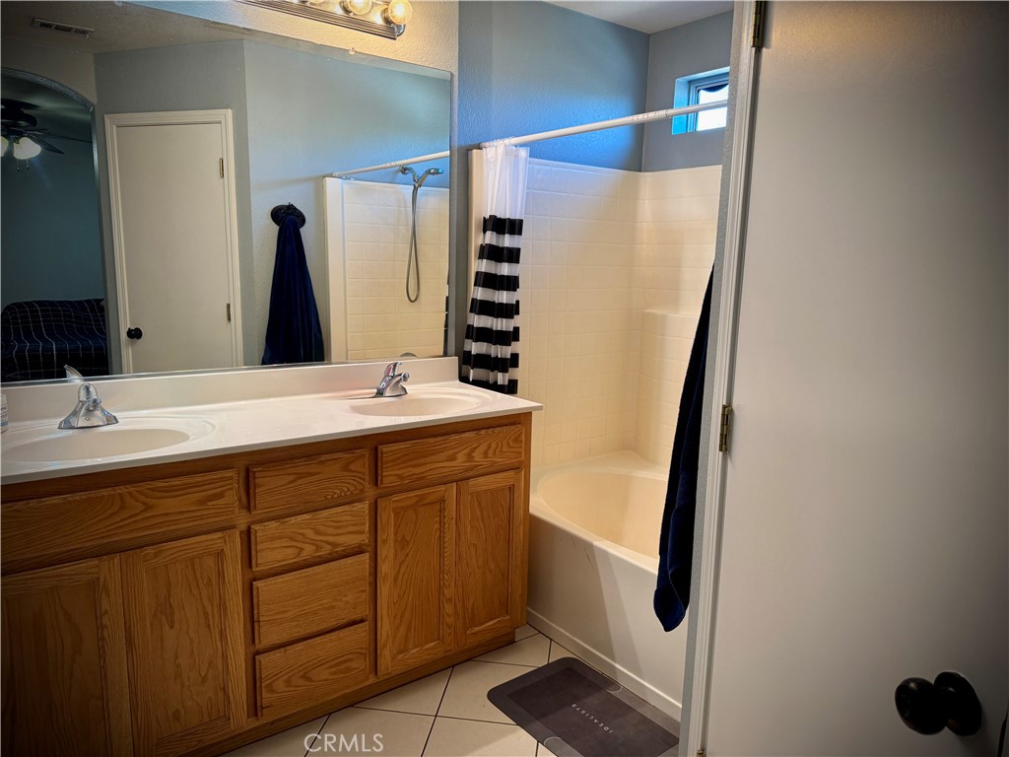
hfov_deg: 71.6
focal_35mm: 24
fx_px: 700
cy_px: 378
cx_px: 504
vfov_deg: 56.8
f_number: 1.78
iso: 160
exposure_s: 1/120
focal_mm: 6.76
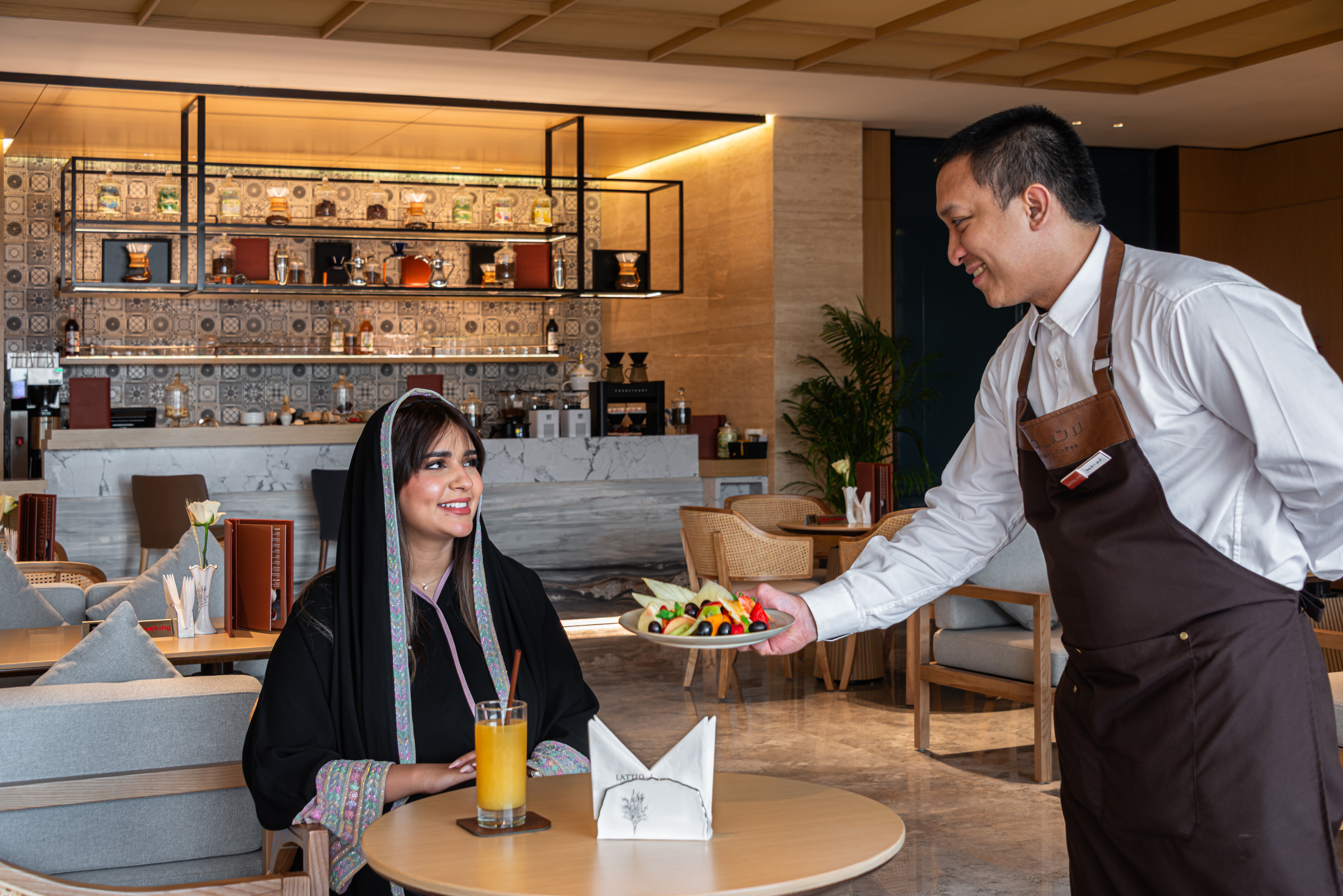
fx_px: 1791
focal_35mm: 48
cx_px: 672
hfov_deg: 41.1
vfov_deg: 28.1
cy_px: 448
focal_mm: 48
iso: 100
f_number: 7.1
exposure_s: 1/2.5
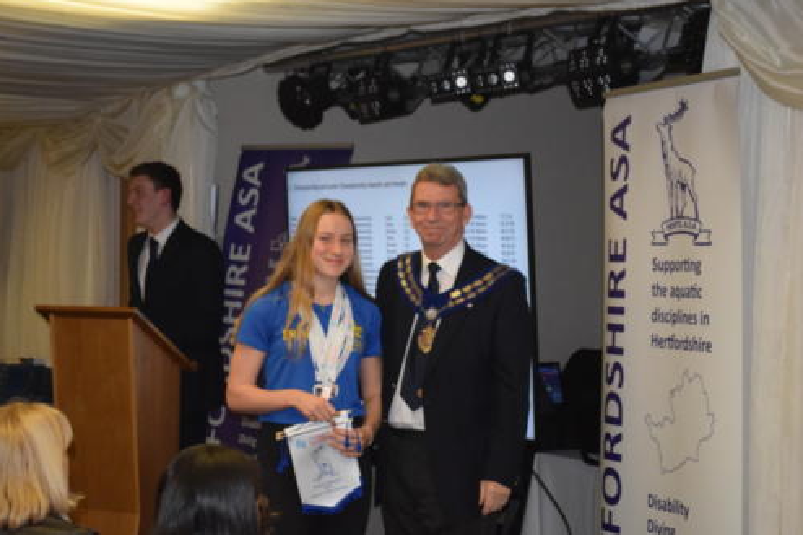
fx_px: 1862
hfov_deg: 24.3
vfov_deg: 16.3
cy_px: 266
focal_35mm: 84
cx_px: 403
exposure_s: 1/60
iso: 3200
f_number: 5.6
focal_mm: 55
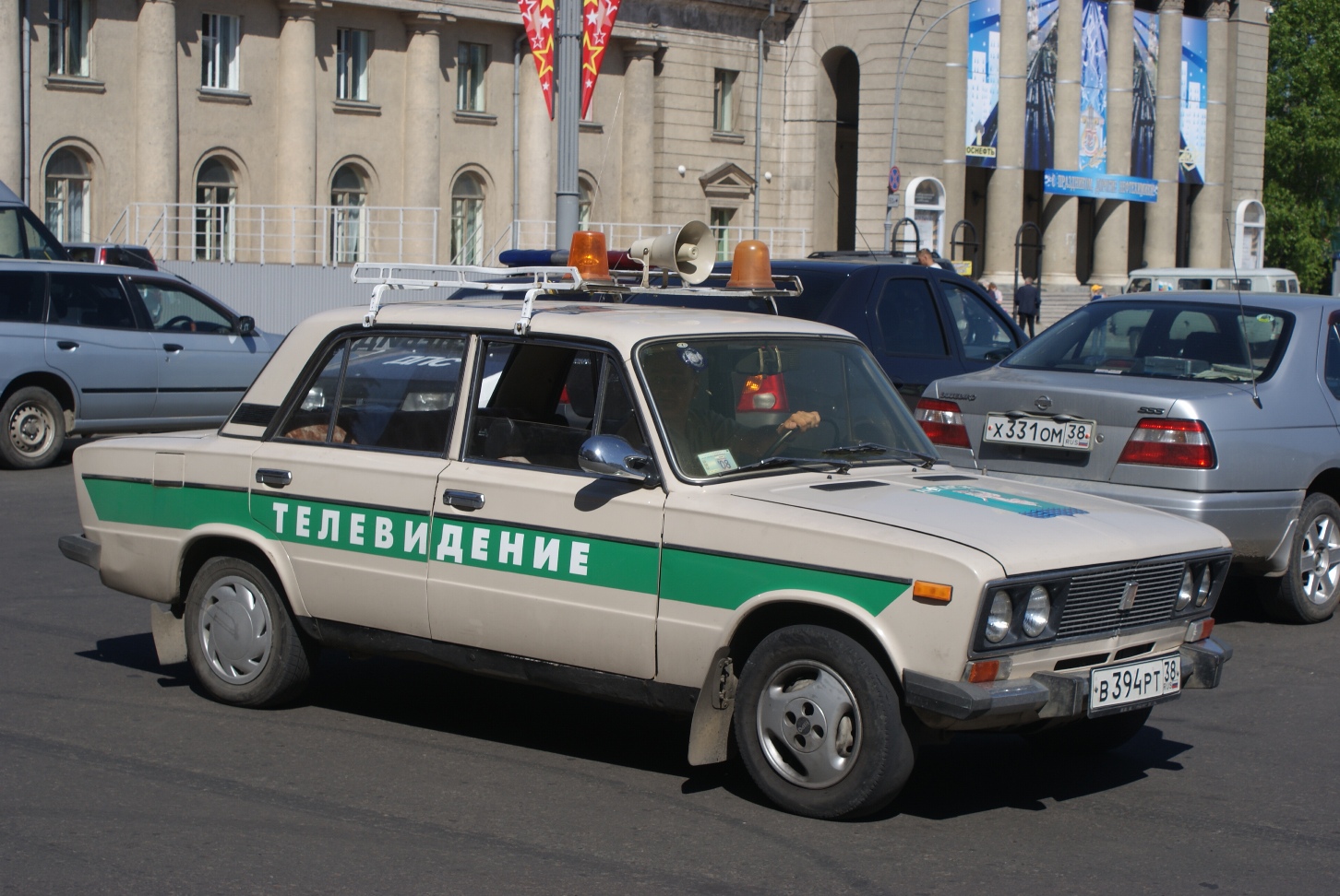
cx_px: 670
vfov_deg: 20.2
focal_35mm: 68
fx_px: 2516
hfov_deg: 29.8
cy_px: 448
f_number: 9
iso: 100
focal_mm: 45
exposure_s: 1/320
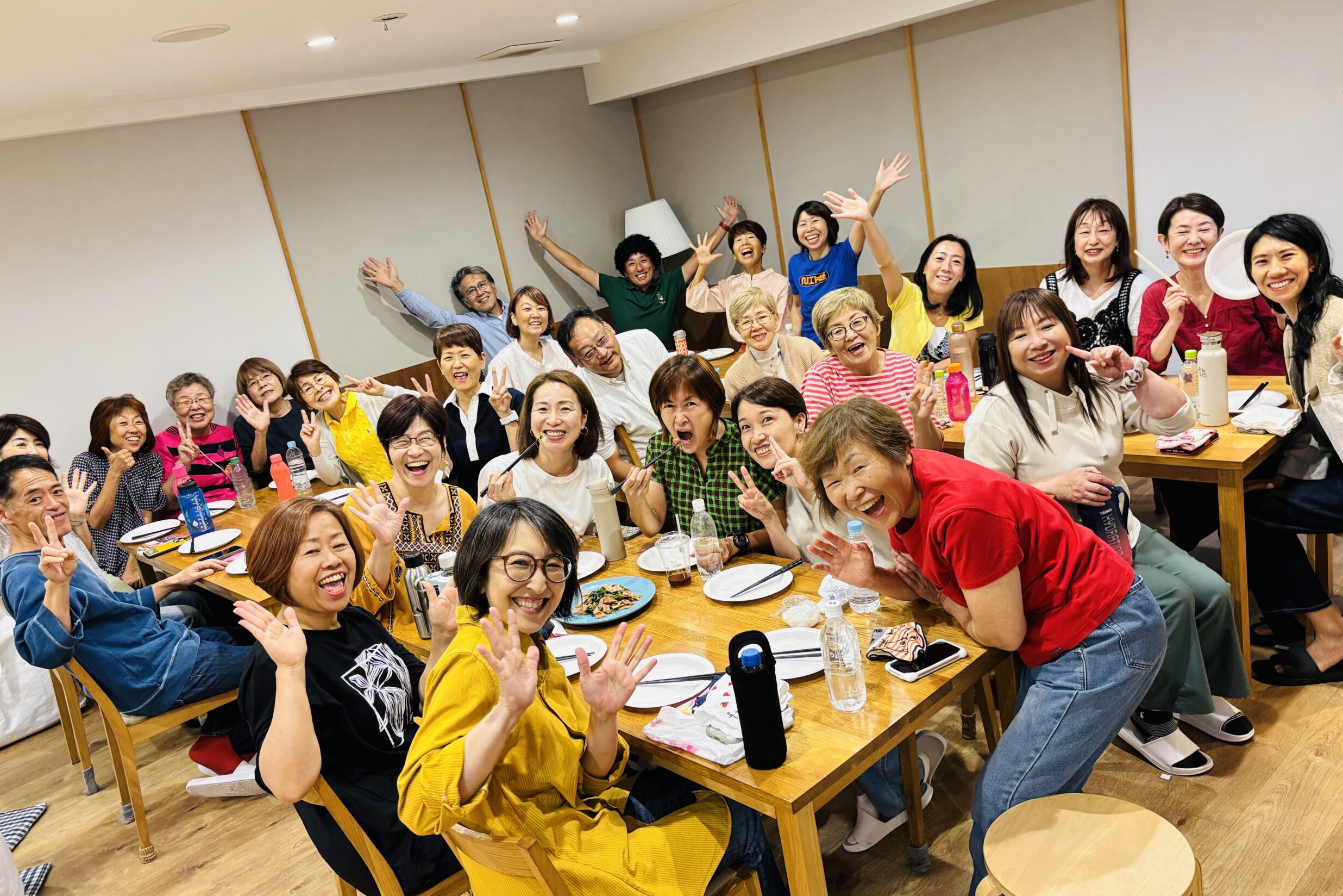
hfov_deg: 65.5
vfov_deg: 46.4
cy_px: 480
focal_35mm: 28
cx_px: 671
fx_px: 1044
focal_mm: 5.96
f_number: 1.6
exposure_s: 1/50
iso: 250
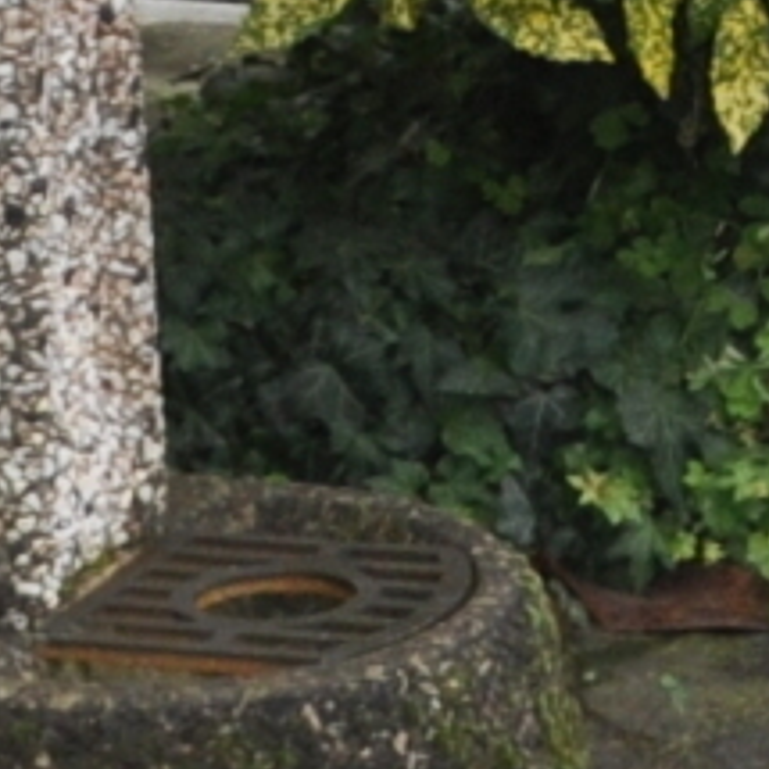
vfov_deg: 6.1
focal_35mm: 273
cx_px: 1695
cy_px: -1109
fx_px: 6861
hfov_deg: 6.2
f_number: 3.5
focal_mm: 18
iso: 360
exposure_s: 1/200
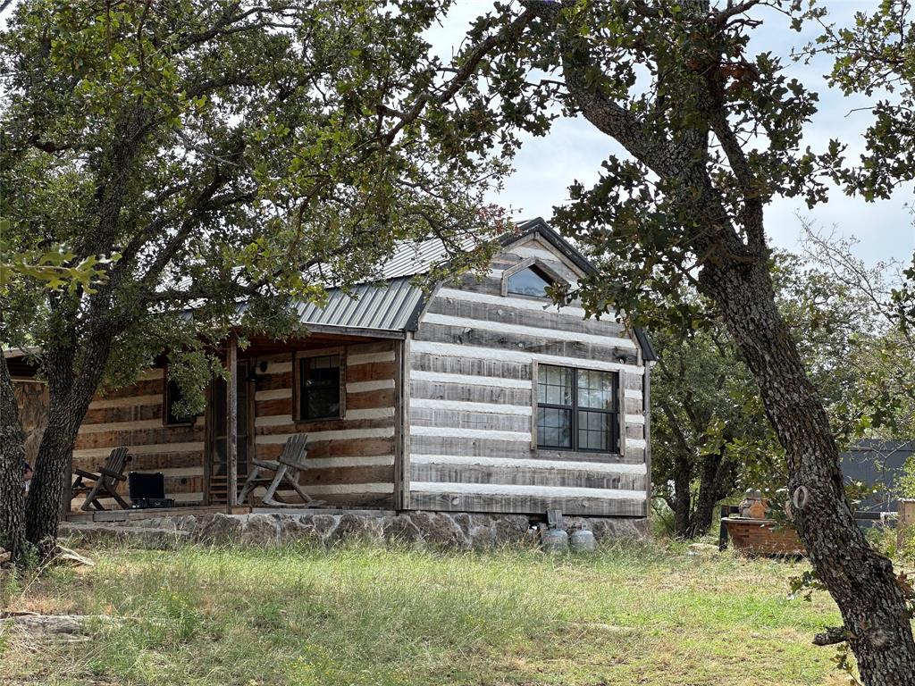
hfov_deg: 25.3
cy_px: 343
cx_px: 458
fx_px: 2035
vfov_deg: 19.1
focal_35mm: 77
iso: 32
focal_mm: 9
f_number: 2.8
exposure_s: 1/345
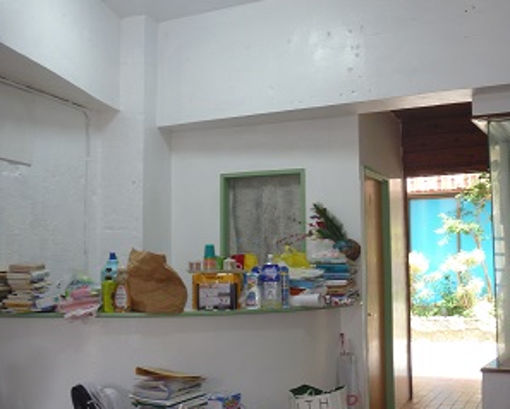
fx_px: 695
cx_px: 254
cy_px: 192
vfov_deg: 32.8
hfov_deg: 40.3
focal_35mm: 46
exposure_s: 1/30
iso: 100
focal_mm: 6.3
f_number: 3.5
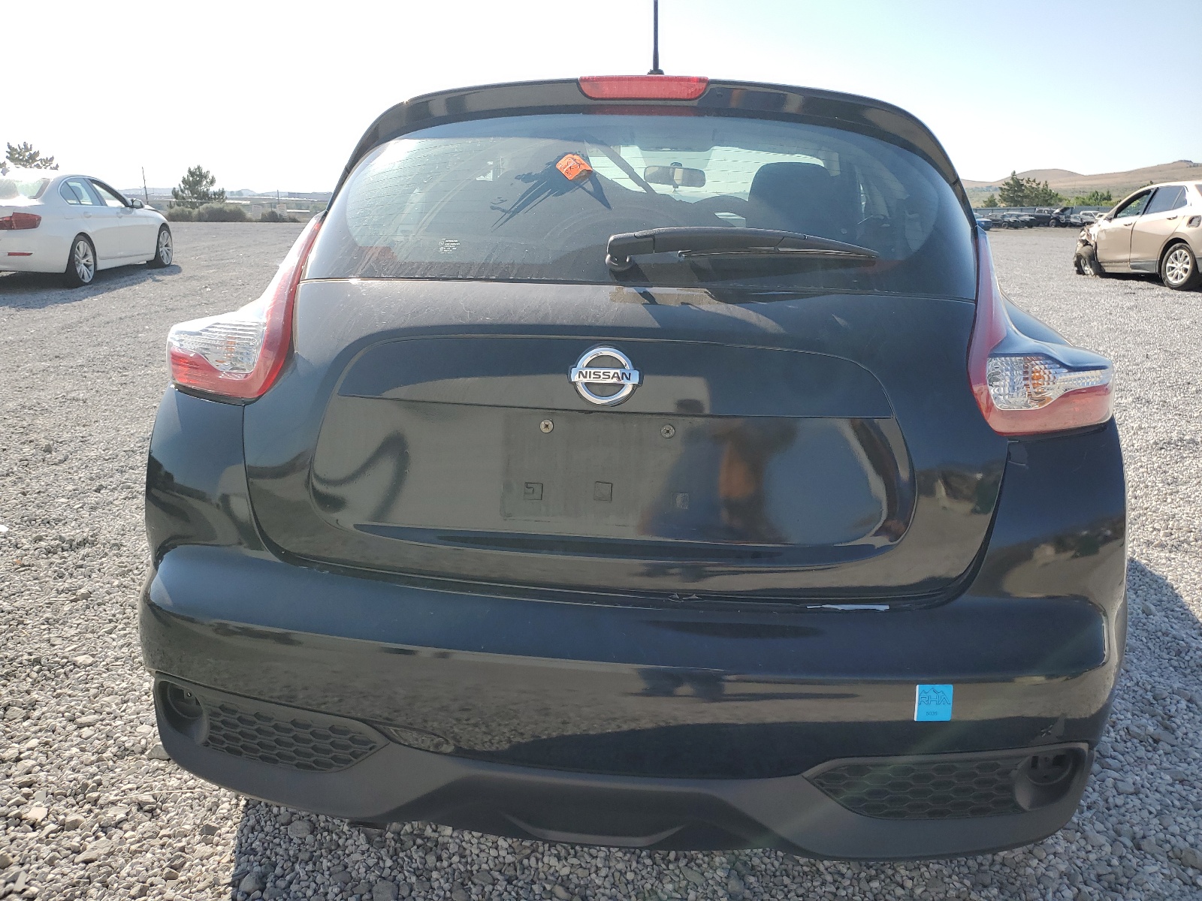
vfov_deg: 53.1
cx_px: 601
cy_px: 450
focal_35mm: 26
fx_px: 903
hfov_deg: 67.3
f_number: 1.5
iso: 50
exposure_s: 1/2500
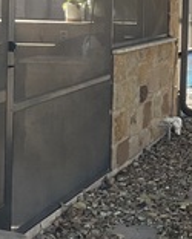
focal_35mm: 116
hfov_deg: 11.9
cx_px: 386
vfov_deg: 16.3
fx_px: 823
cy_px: 18
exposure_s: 1/132
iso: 16
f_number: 1.8
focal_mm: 3
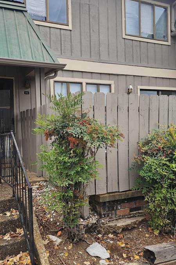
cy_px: 125
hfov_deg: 38.9
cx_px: 84
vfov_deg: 55.8
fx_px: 249
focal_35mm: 34
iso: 12
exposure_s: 1/120
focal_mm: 6.3
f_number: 1.7
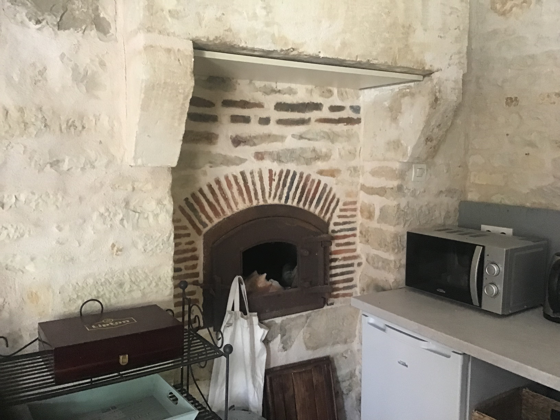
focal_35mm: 31
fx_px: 502
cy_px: 210
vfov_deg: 45.4
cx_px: 280
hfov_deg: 58.4
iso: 250
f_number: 2.4
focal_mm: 3.3
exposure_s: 1/33
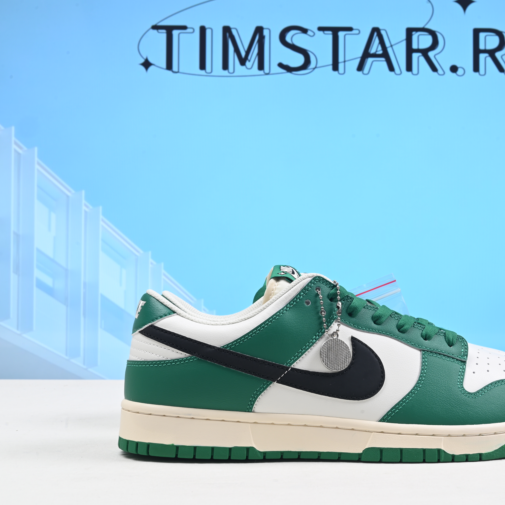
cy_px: 255
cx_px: 325
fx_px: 875
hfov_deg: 32.0
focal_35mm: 53
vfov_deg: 32.2
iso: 100
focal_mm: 41
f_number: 16
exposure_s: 1/2
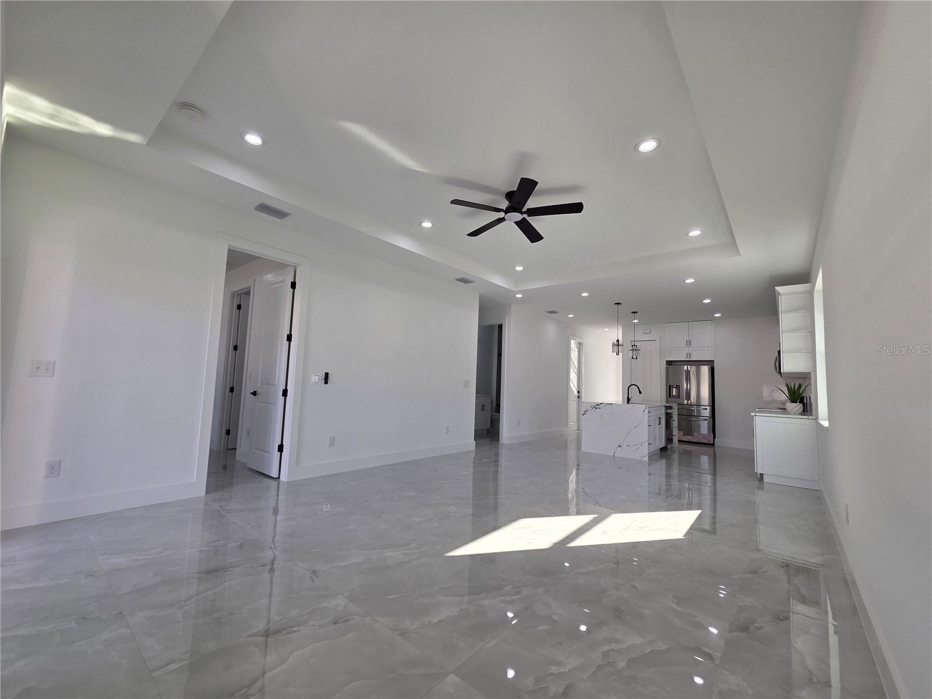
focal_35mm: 13
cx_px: 466
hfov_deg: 106.2
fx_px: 350
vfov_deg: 89.9
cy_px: 350
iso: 50
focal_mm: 2.2
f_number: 2.2
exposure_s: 1/215
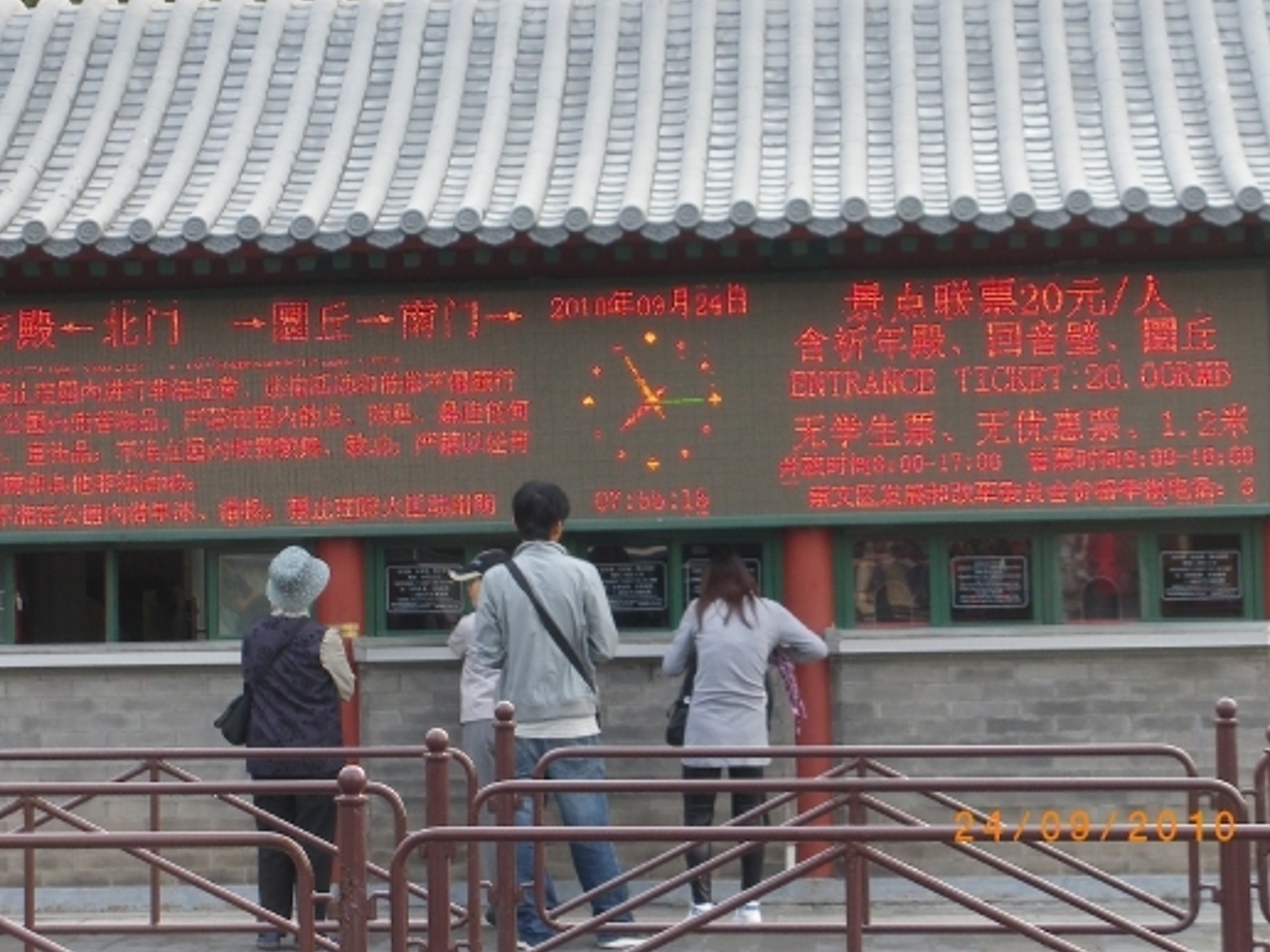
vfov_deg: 15.9
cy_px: 401
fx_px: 3412
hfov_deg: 21.1
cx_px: 640
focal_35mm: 93
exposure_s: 1/80
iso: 125
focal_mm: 14.1
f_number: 4.8
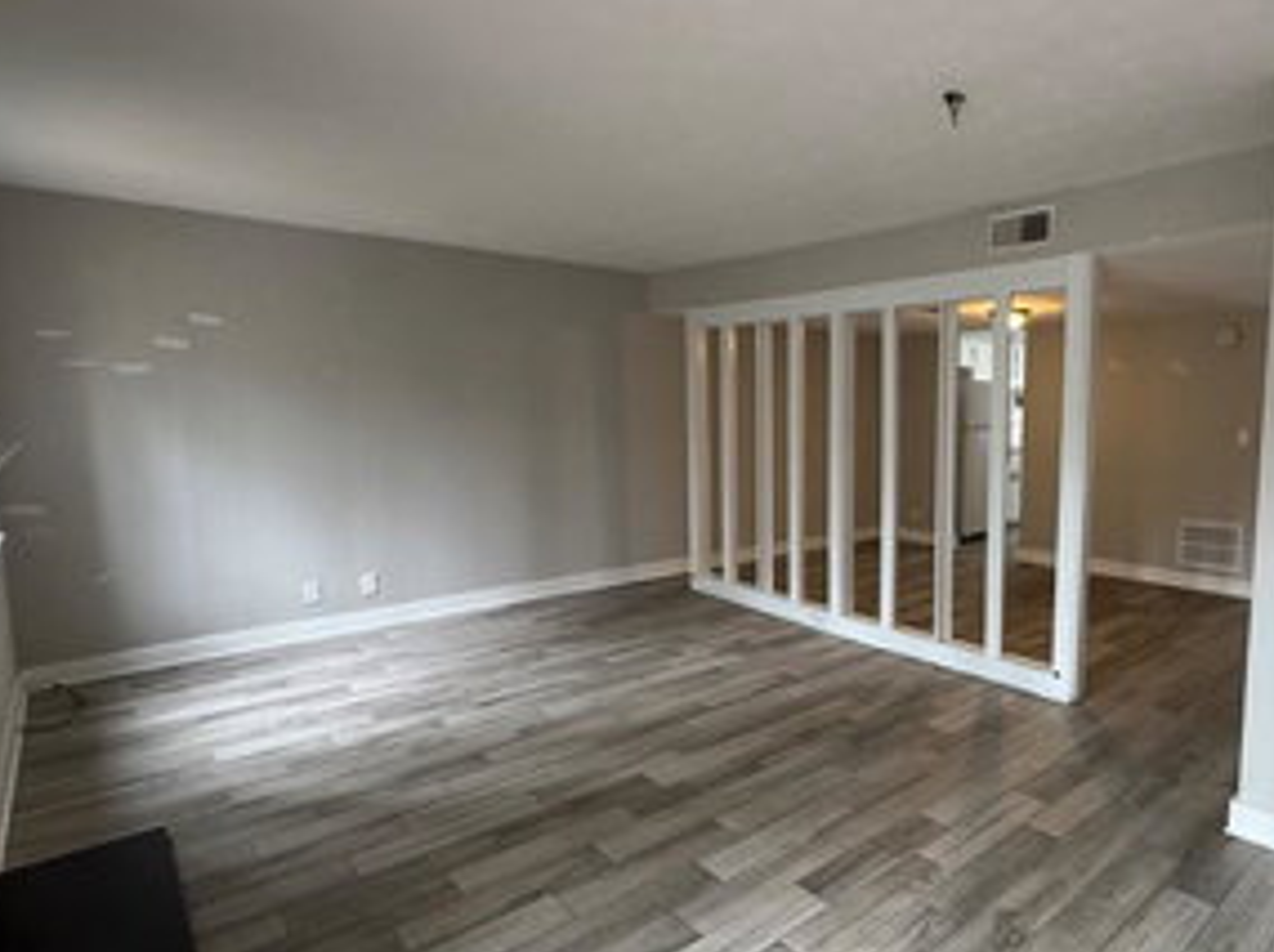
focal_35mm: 21
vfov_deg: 63.3
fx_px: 772
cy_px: 492
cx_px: 811
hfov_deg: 77.4
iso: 320
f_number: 2.2
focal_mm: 2.22
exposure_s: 1/60
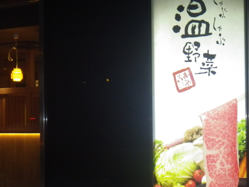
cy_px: 107
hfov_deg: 19.8
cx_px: 154
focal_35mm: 99
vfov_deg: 14.9
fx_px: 712
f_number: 4.6
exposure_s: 1/60
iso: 640
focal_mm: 11.1
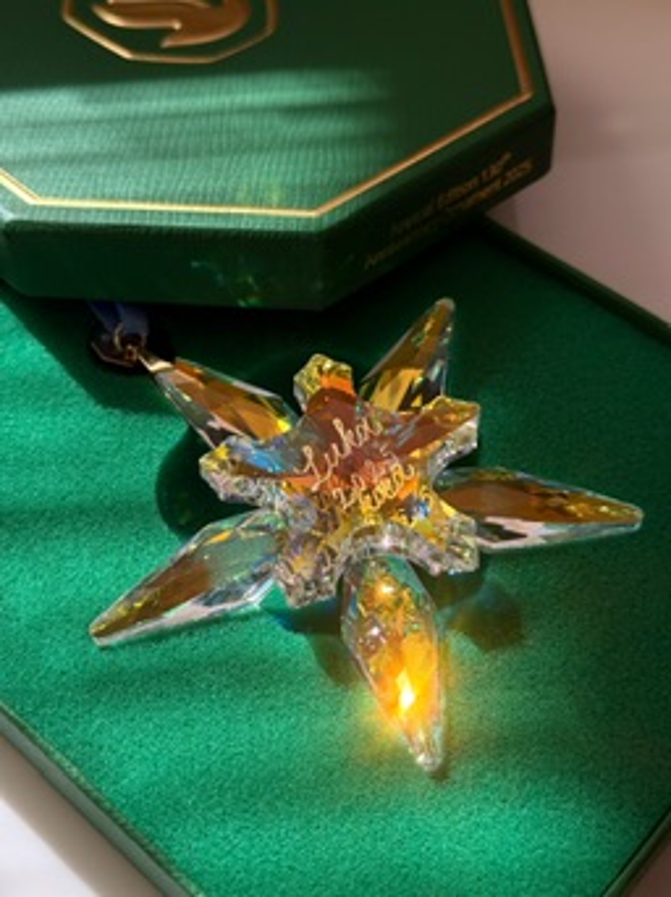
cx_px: 336
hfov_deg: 30.2
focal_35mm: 48
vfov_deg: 39.7
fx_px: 1242
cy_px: 448
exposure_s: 1/405
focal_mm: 6.76
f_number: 1.78
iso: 80
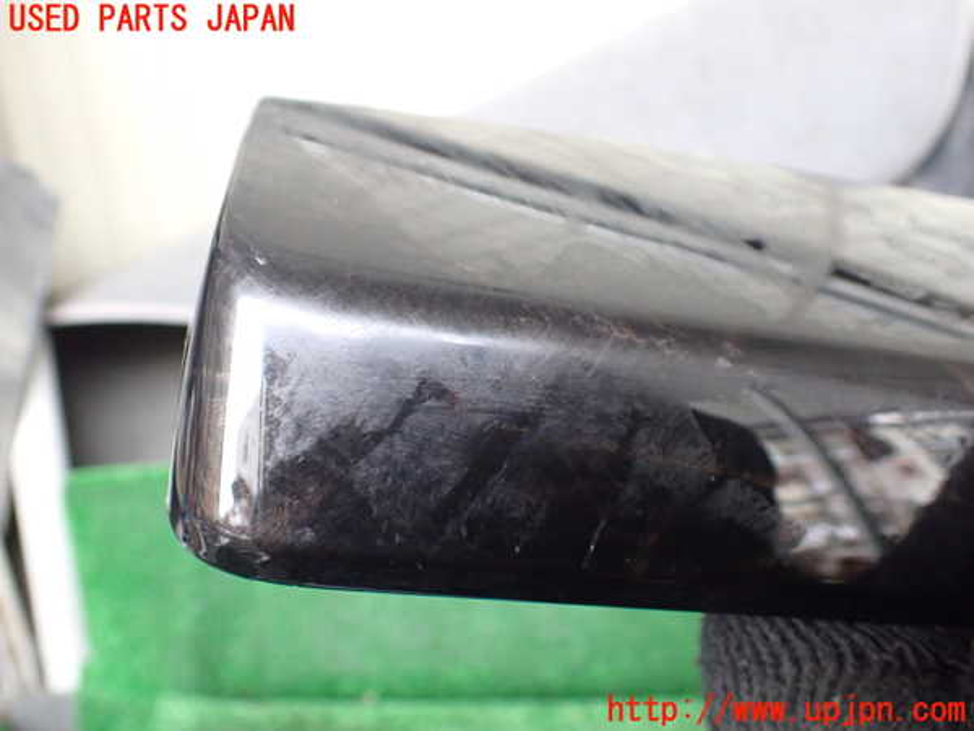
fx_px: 844
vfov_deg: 46.8
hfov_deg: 60.0
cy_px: 366
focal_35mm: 30
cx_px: 487
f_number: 2.3
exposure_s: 1/125
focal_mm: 5.4
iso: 640
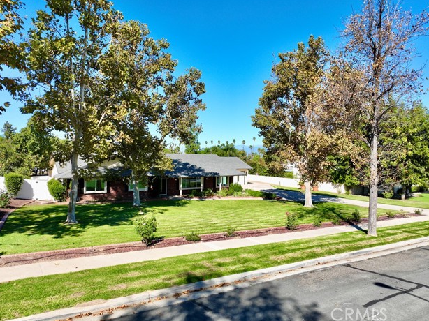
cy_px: 157
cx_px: 212
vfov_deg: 54.8
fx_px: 310
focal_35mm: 25
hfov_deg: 69.4
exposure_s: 1/160
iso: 100
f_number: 2.8
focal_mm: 12.29
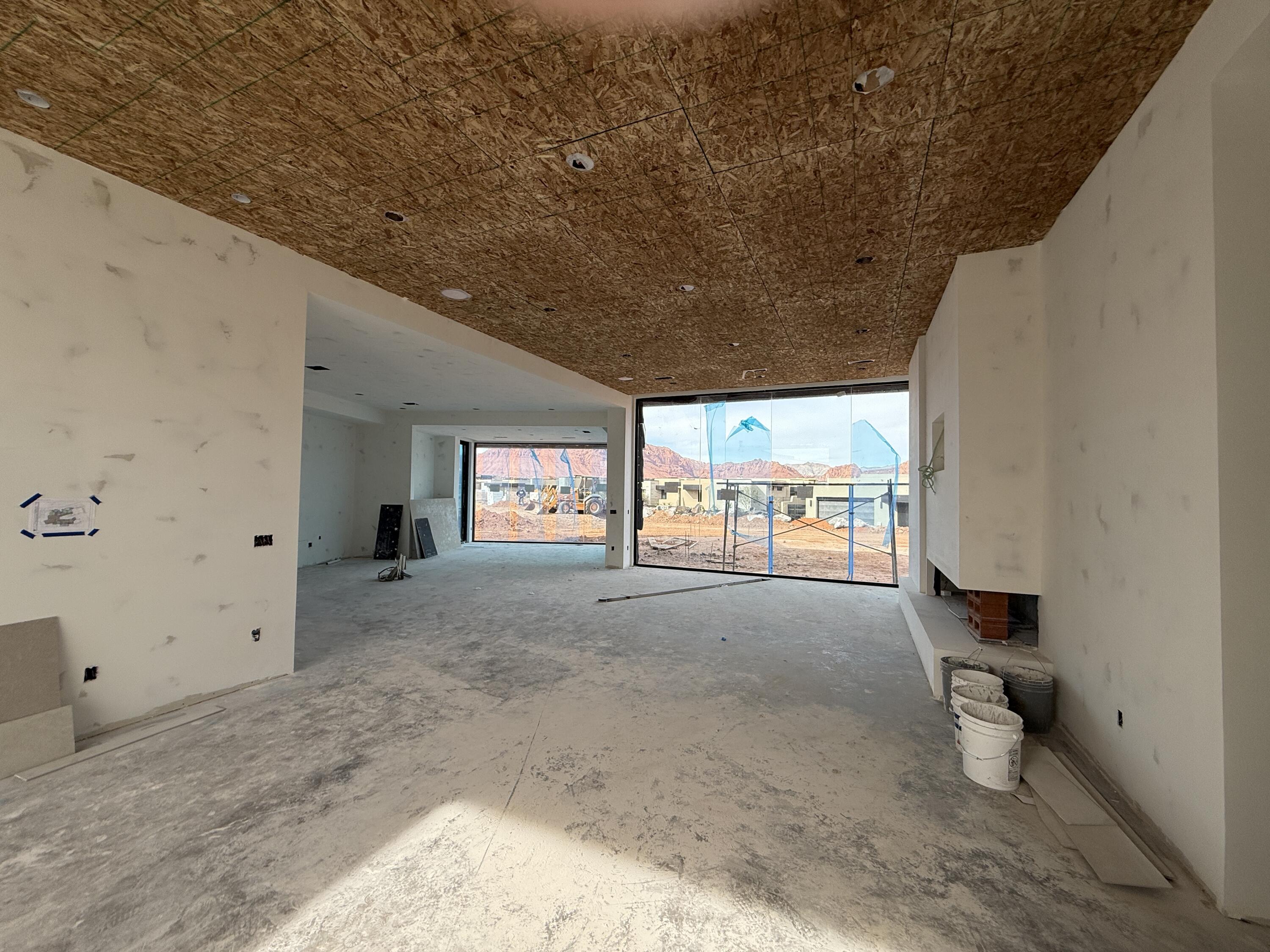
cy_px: 476
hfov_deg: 102.1
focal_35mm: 14
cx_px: 635
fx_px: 514
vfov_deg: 85.7
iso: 50
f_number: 2.2
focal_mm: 2.22
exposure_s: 1/841
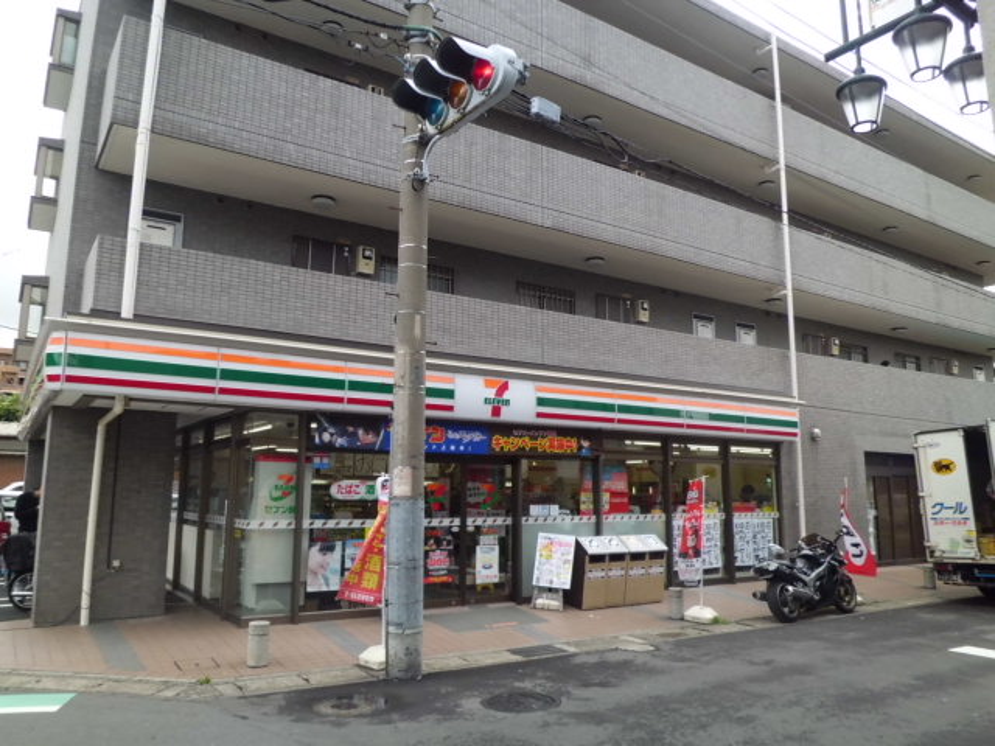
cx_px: 498
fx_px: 747
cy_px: 373
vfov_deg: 53.1
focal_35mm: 26
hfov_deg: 67.3
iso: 100
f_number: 7.9
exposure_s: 1/60
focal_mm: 4.7
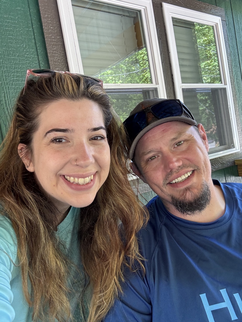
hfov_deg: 46.8
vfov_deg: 60.0
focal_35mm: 30
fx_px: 280
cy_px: 161
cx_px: 121
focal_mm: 2.69
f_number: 1.9
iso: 80
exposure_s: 1/92
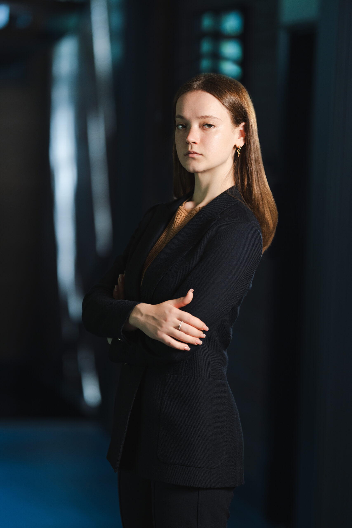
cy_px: 264
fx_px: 1980
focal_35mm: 135
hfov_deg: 10.2
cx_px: 176
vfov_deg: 15.2
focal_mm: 135
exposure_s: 1/200
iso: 400
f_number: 1.8
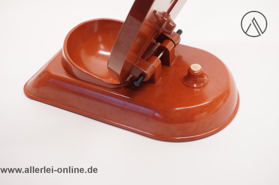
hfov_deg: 26.7
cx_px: 138
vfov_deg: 17.9
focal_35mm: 76
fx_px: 589
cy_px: 92
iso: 800
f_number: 5.6
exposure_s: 1/30
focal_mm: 50
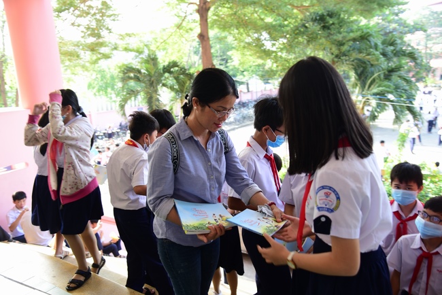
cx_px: 221
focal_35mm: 30
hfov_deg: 61.9
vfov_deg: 43.6
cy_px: 148
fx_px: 368
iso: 320
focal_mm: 30
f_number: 4
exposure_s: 1/100
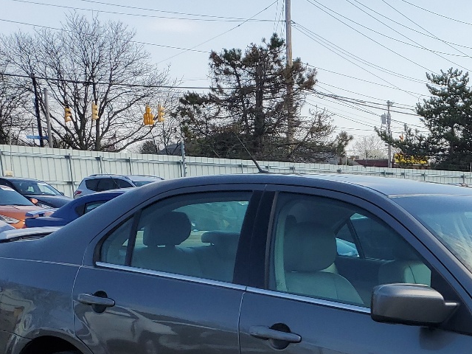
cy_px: 426
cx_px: 510
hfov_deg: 27.5
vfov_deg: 21.0
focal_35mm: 65
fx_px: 886
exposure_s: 1/2500
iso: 50
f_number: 1.5
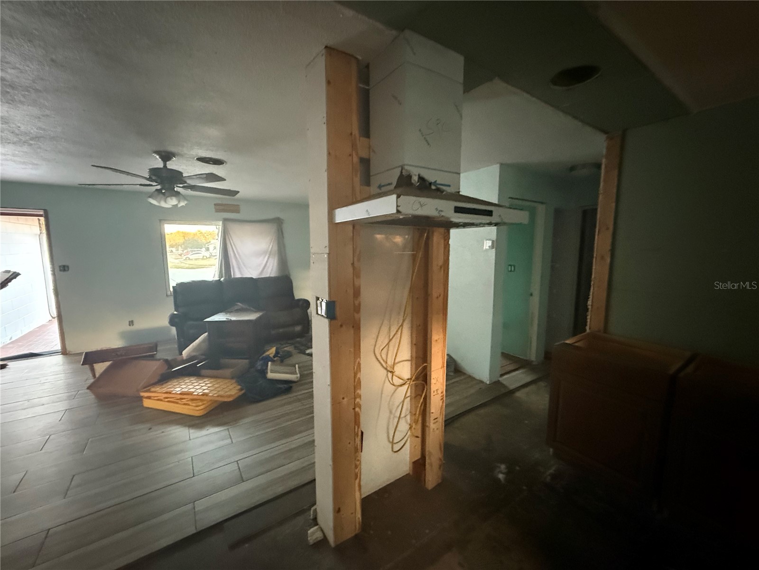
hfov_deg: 102.1
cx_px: 380
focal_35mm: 14
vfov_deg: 85.7
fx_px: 307
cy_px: 285
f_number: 2.2
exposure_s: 1/32
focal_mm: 2.22
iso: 1600
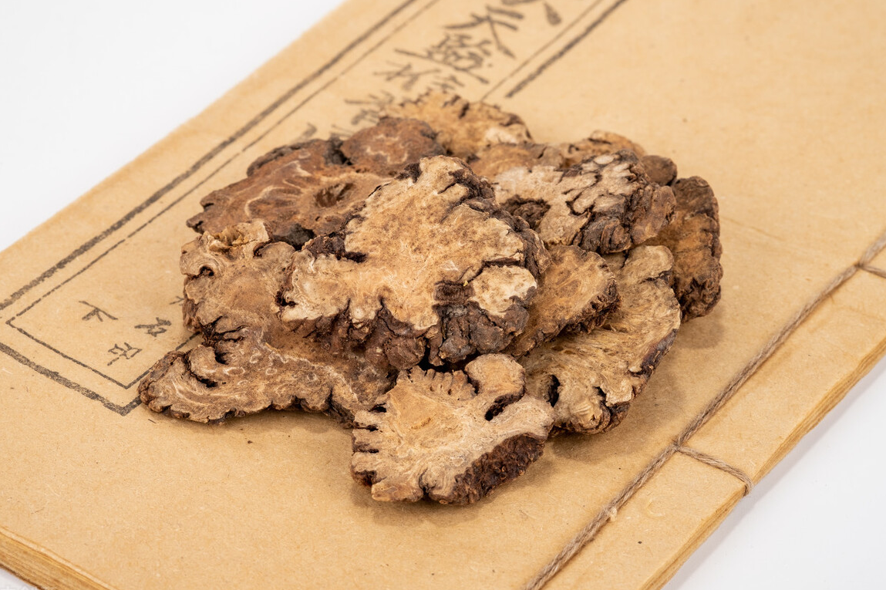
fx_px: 2312
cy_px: 304
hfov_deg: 21.7
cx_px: 437
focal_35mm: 94
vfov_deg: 14.5
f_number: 13
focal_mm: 60
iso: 100
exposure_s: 1/160
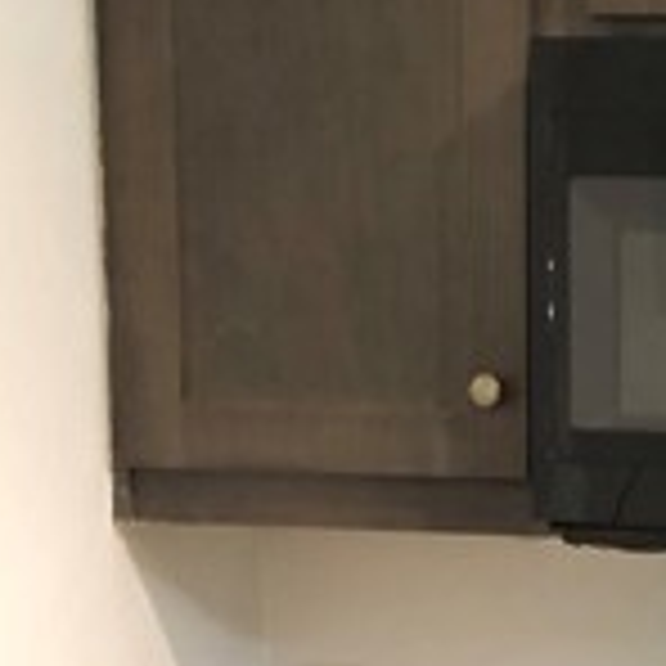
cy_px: 922
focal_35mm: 107
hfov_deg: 14.9
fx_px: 2329
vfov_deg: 15.3
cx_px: 1044
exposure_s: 1/6
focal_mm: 3.99
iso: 80
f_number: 1.8
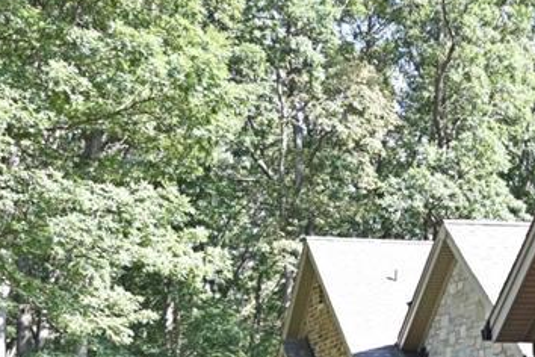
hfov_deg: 22.1
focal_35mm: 92
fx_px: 1367
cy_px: 455
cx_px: 258
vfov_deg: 14.3
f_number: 5.6
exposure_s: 1/30
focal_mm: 20
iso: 100
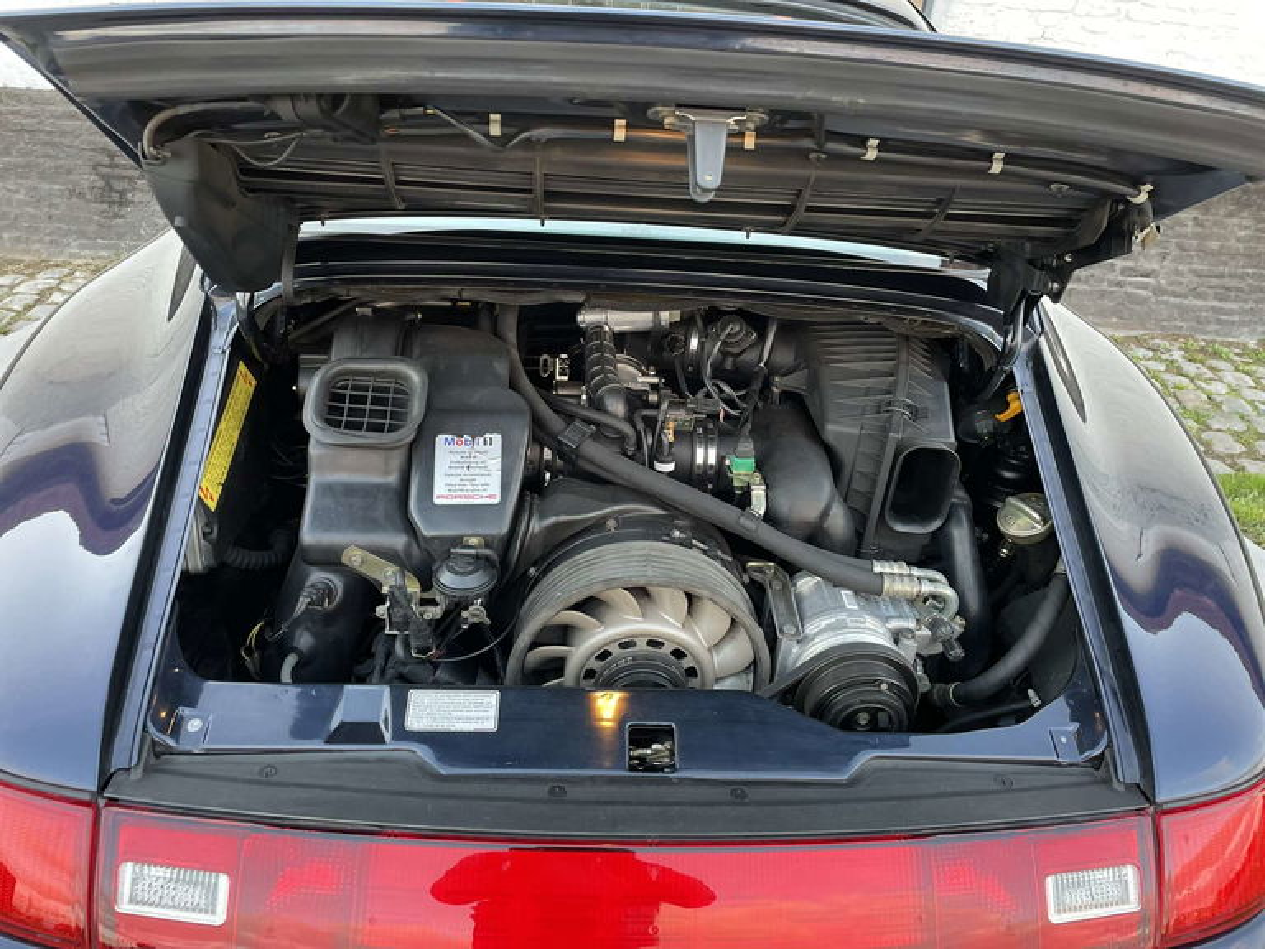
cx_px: 632
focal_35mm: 26
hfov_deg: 67.3
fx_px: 950
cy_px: 474
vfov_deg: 53.1
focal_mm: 4.2
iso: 320
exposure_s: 1/60
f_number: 1.6
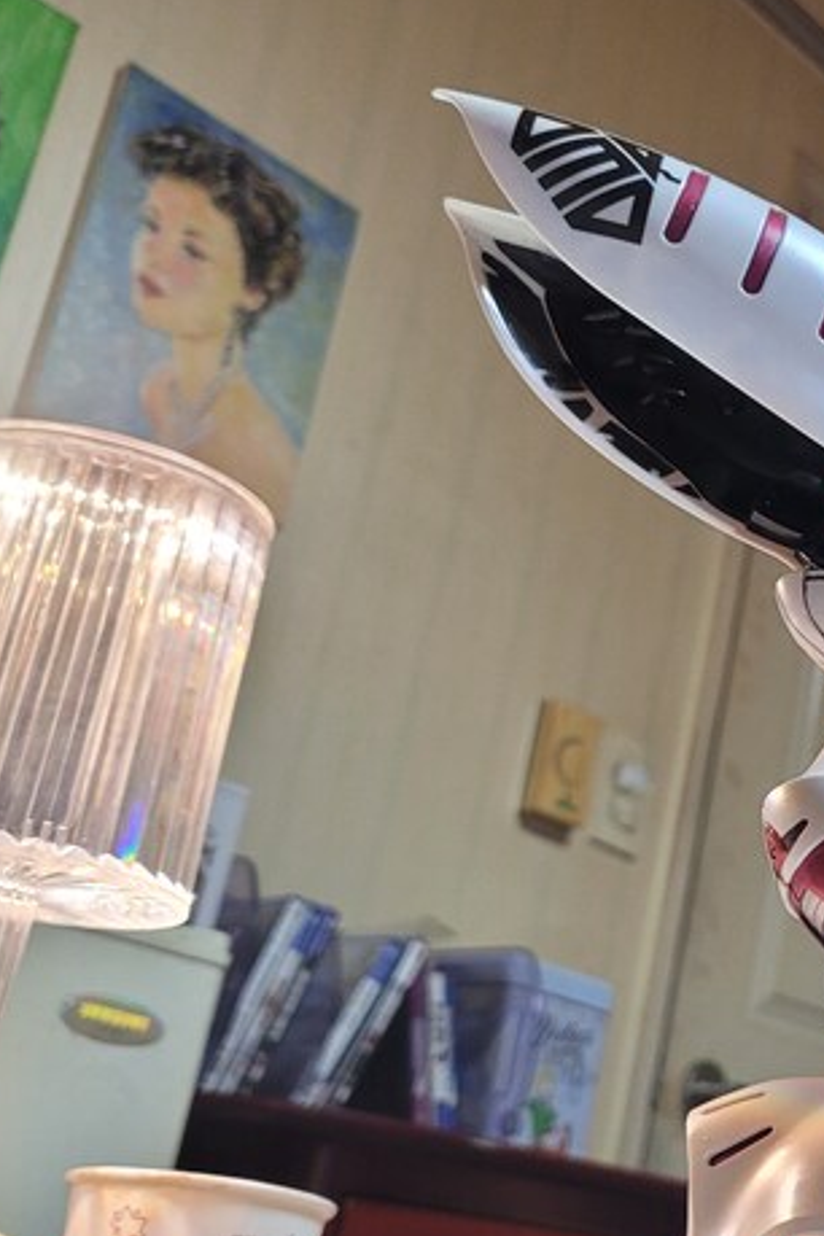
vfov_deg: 37.5
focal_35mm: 53
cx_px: 953
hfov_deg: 23.6
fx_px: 1820
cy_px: 634
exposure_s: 1/60
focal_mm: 5.4
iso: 250
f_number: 1.8
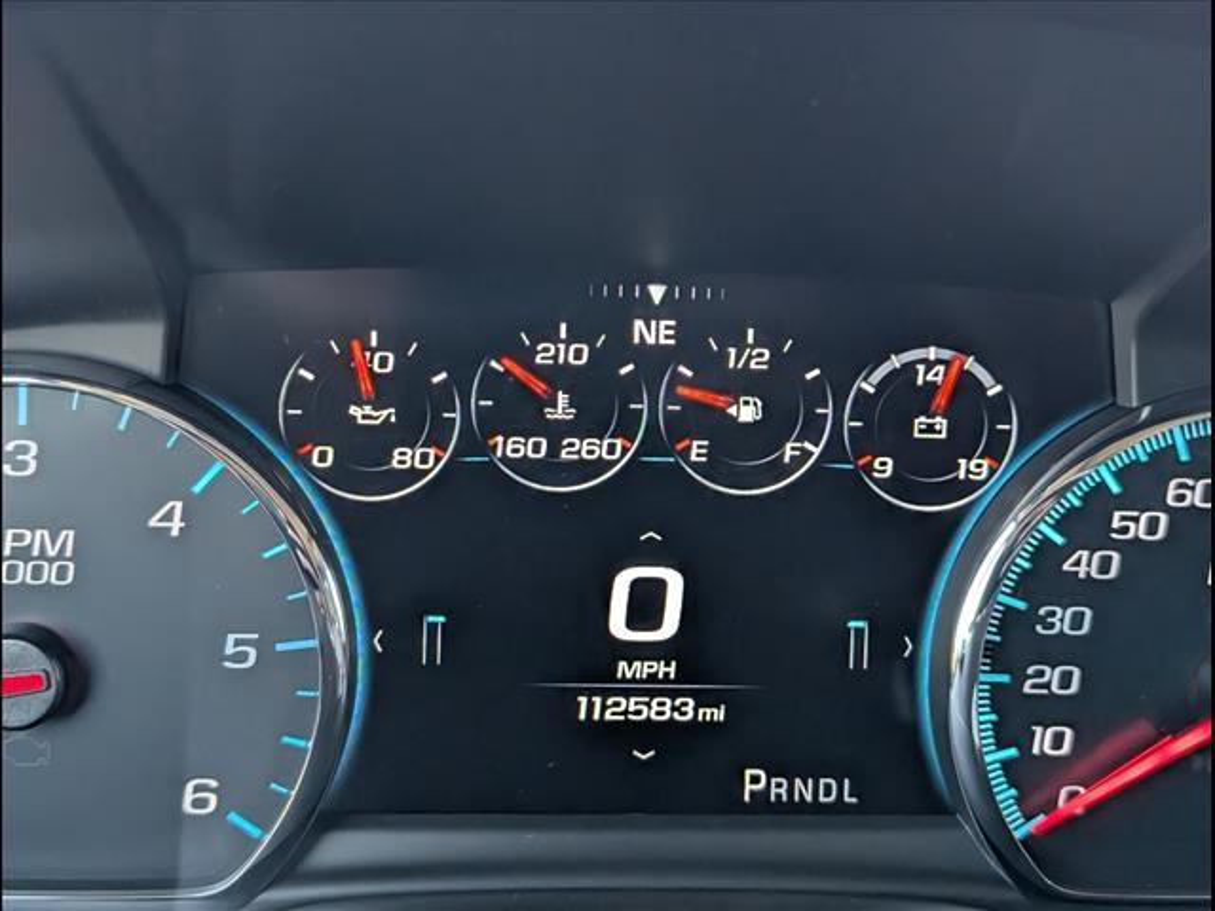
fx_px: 1720
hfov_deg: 38.9
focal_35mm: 49
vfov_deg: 29.7
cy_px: 456
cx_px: 608
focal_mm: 6.9
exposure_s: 1/588
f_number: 1.68
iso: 483
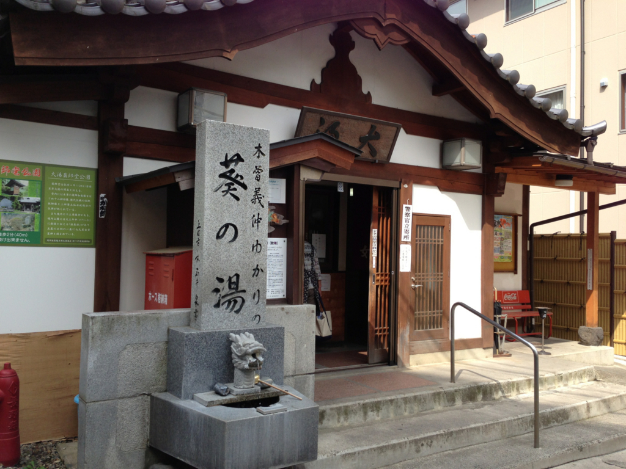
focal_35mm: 33
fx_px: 597
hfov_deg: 55.4
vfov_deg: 42.9
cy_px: 234
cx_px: 313
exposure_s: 1/609
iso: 50
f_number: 2.4
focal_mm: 4.13
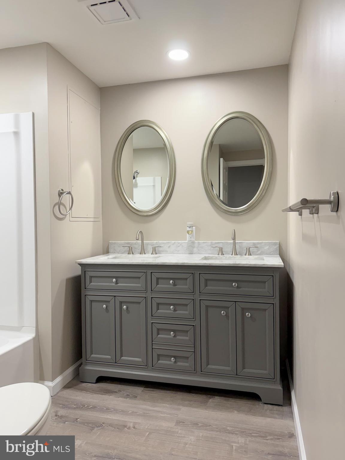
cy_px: 230
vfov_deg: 71.6
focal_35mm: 24
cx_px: 172
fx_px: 319
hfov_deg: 56.8
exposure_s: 1/120
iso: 200
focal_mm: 6.76
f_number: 1.78
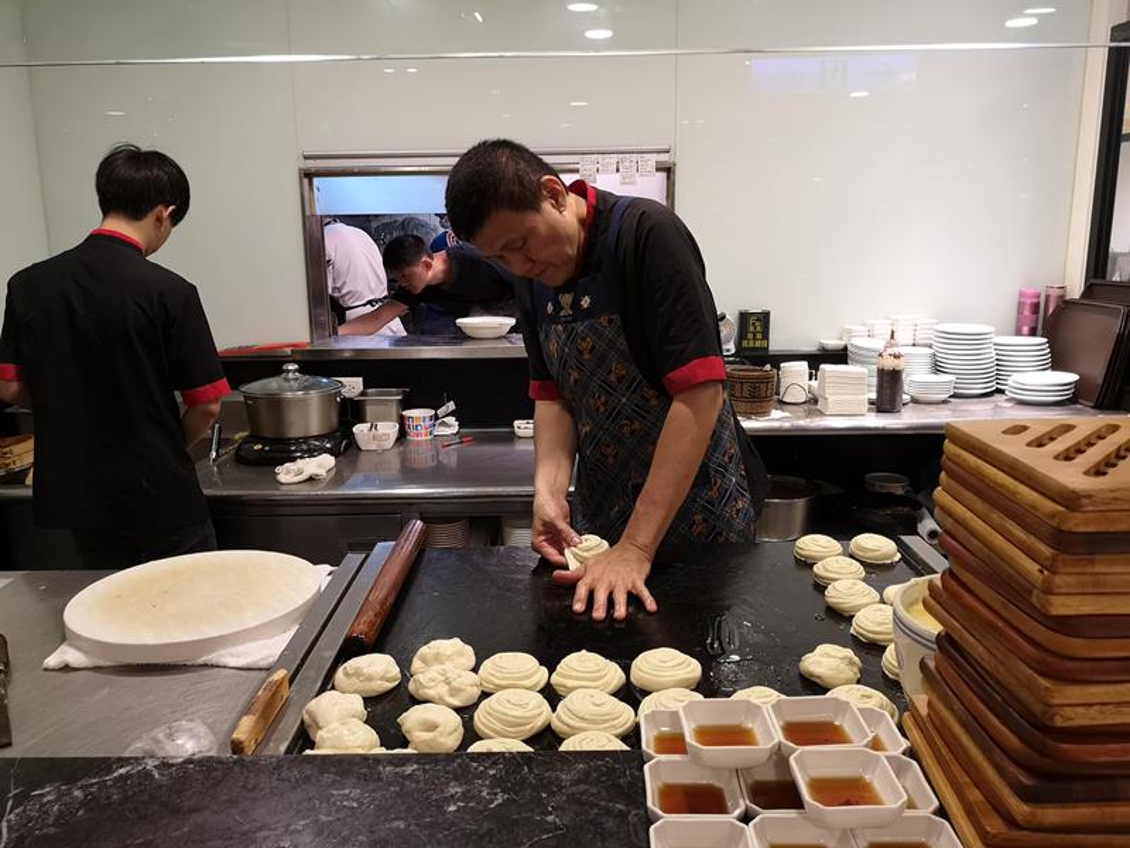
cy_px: 424
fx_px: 881
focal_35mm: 27
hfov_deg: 65.3
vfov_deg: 51.4
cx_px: 565
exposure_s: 1/50
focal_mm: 3.95
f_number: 1.8
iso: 160
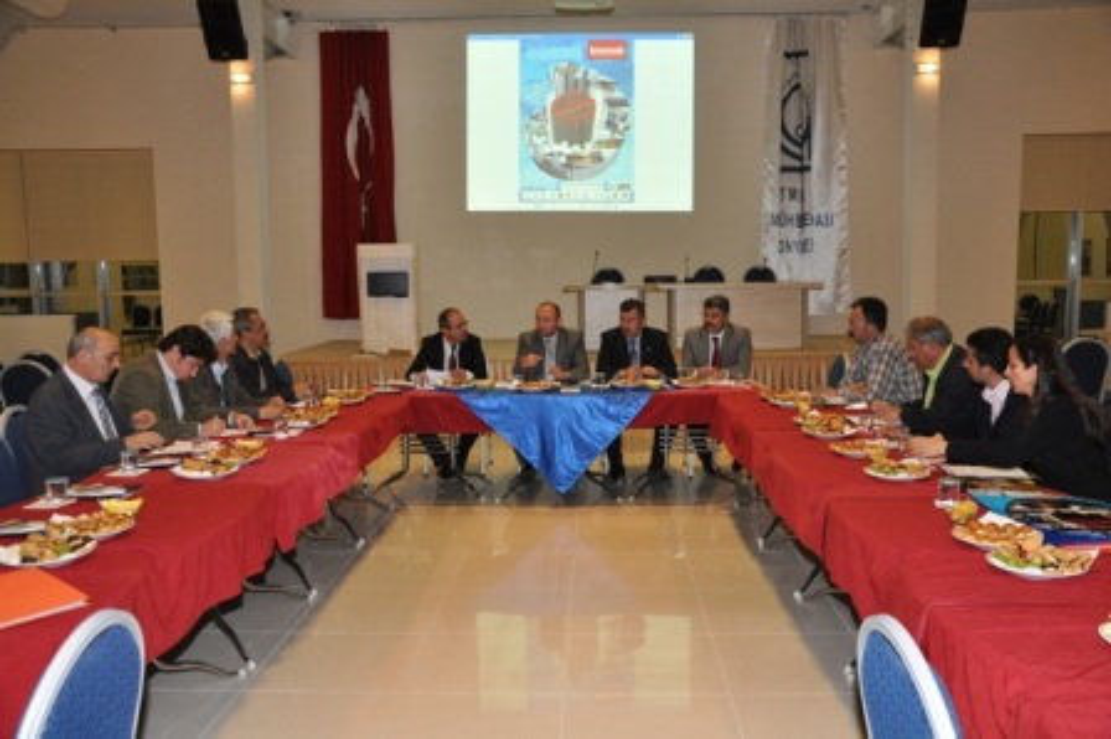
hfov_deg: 59.5
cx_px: 556
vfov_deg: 41.7
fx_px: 971
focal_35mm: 32
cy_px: 370
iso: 800
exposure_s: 1/60
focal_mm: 21
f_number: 4
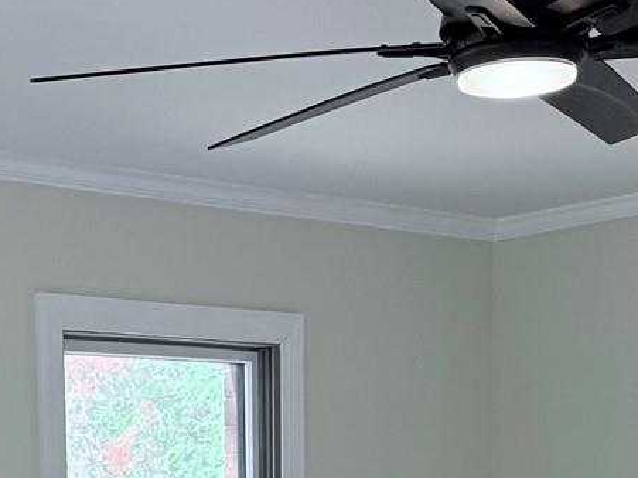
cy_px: 786
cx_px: -17
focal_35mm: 109
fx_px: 2008
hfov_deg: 17.6
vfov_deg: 12.7
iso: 100
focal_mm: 6.76
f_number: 1.78
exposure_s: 1/225
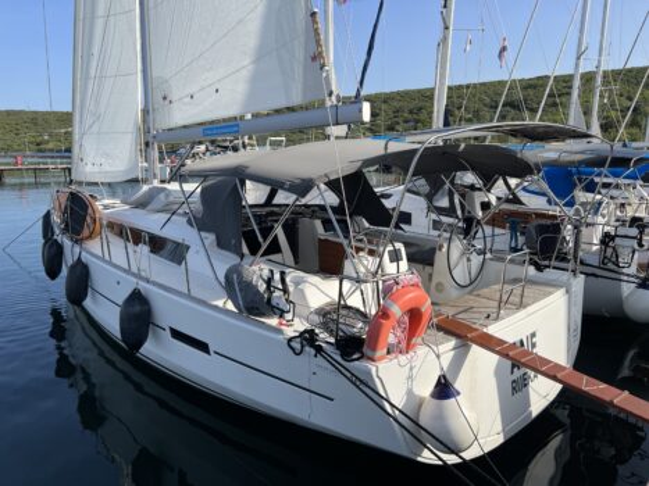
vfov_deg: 53.0
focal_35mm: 26
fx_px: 487
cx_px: 324
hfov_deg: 67.3
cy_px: 243
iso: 50
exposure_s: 1/3968
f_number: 1.5
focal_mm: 5.7
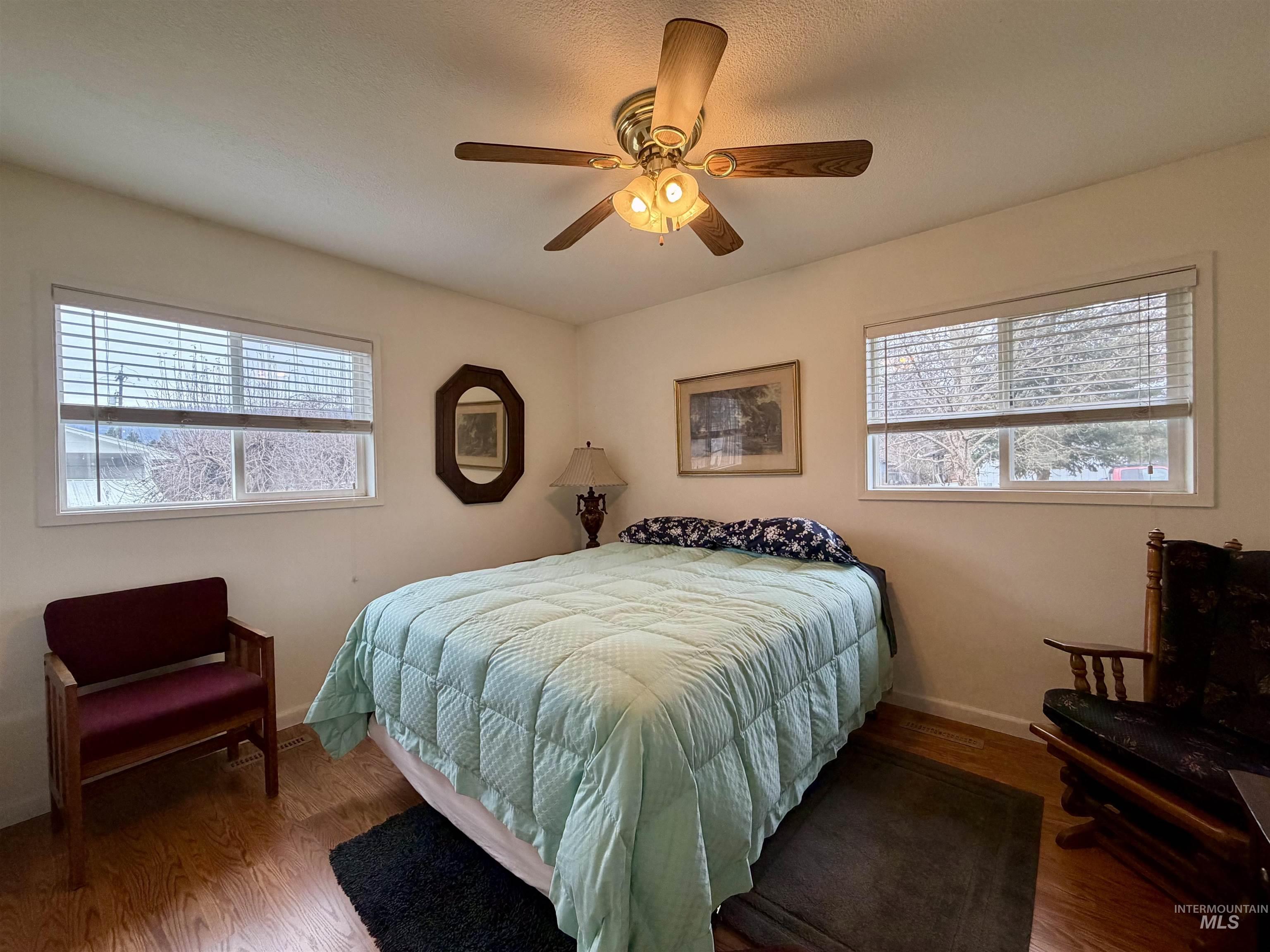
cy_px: 476
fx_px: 514
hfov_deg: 102.1
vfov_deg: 85.7
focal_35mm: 14
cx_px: 635
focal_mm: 2.22
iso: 320
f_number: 2.2
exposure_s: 1/120
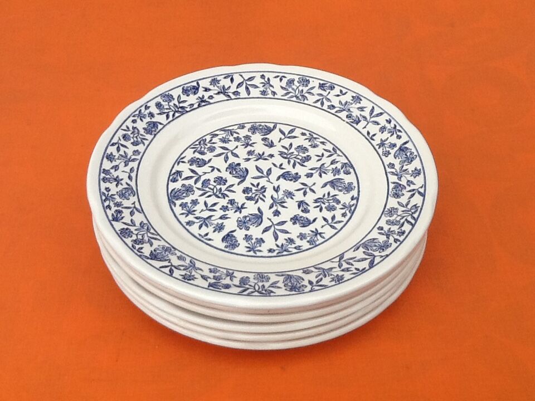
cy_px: 200
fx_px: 680
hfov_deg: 42.9
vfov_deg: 32.9
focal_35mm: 44
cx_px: 268
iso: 50
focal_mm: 2.03
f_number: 2.4
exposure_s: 1/60
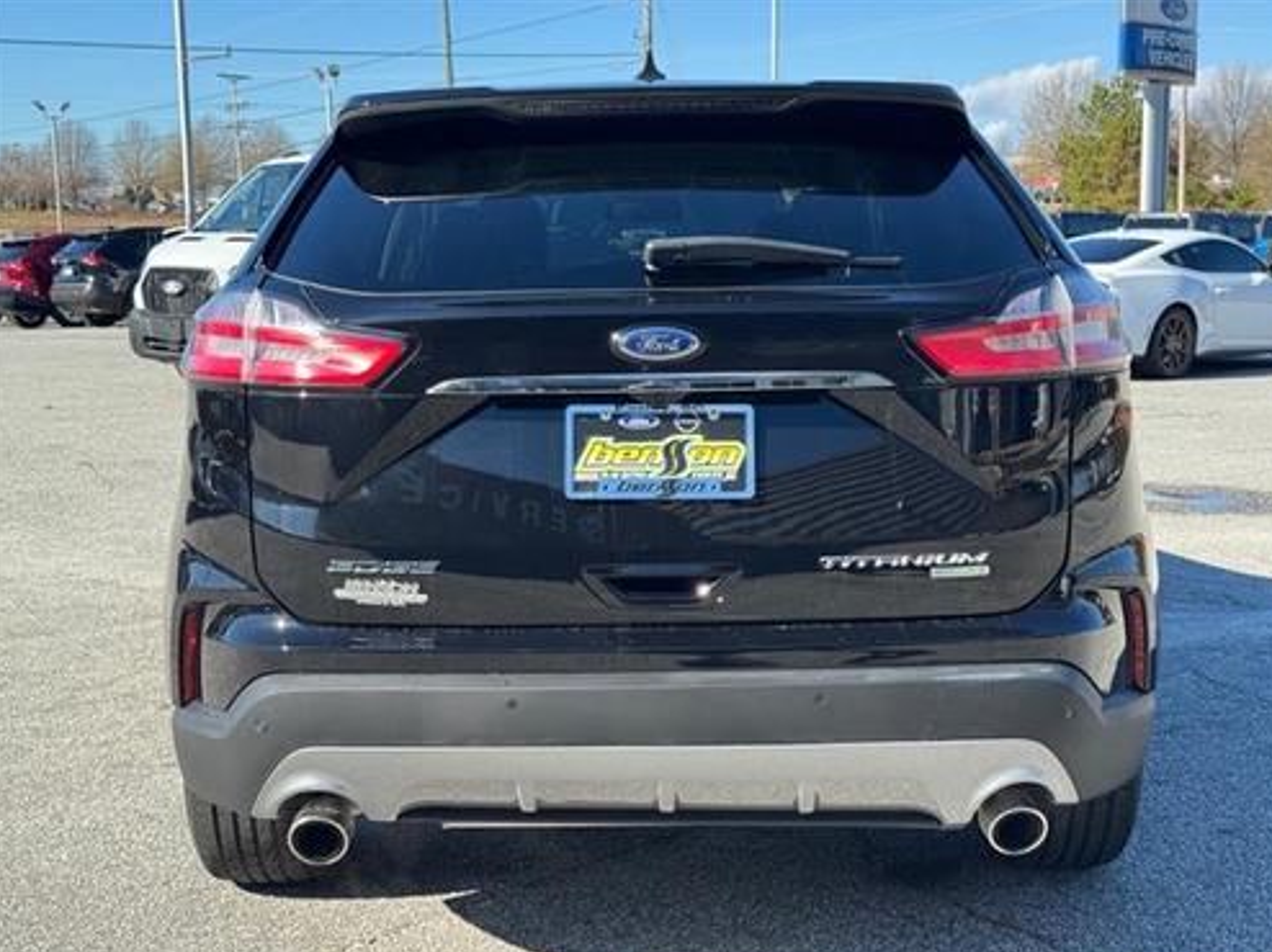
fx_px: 1800
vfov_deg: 29.7
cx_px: 639
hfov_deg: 38.9
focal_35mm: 49
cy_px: 484
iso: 64
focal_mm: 6.76
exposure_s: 1/1312
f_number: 1.78
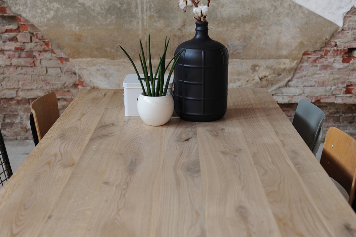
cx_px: 178
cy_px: 118
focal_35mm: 55
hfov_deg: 36.3
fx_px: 543
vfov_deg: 24.6
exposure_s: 1/30
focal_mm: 55
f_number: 4
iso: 400
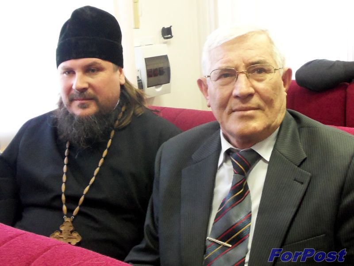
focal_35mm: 37
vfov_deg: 38.7
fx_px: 378
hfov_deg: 50.1
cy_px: 133
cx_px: 177
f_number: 3.6
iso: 400
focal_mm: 6.7
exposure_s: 1/20
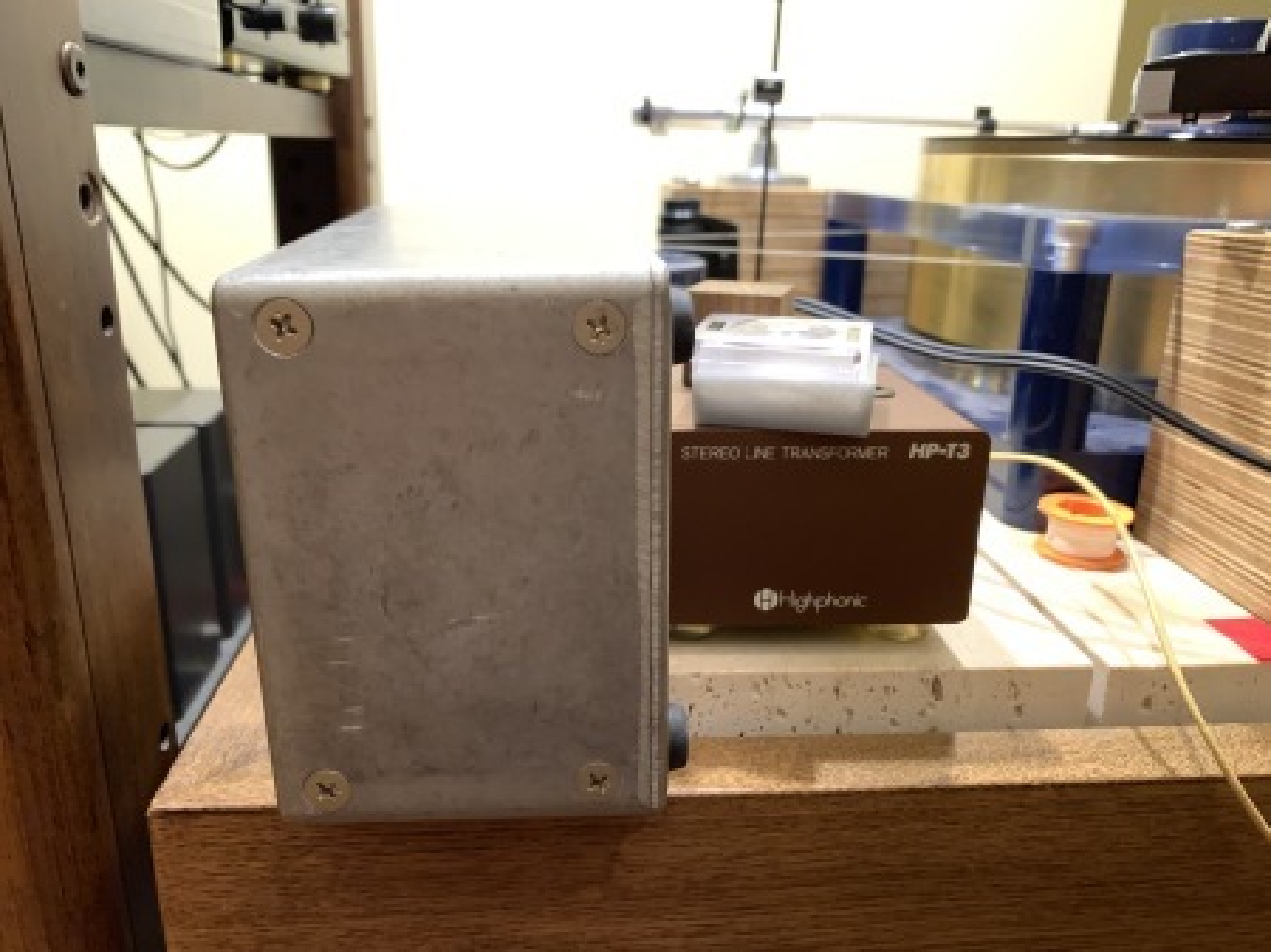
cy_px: 476
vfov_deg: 53.0
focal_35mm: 26
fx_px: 954
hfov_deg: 67.3
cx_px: 636
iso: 640
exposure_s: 1/24
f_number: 1.8
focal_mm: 4.25
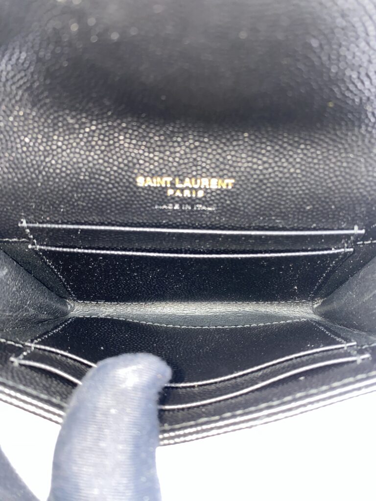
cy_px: 250
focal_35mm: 25
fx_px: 362
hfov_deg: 54.9
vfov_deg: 69.4
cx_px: 188
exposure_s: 1/10
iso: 80
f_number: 1.8
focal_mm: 4.25
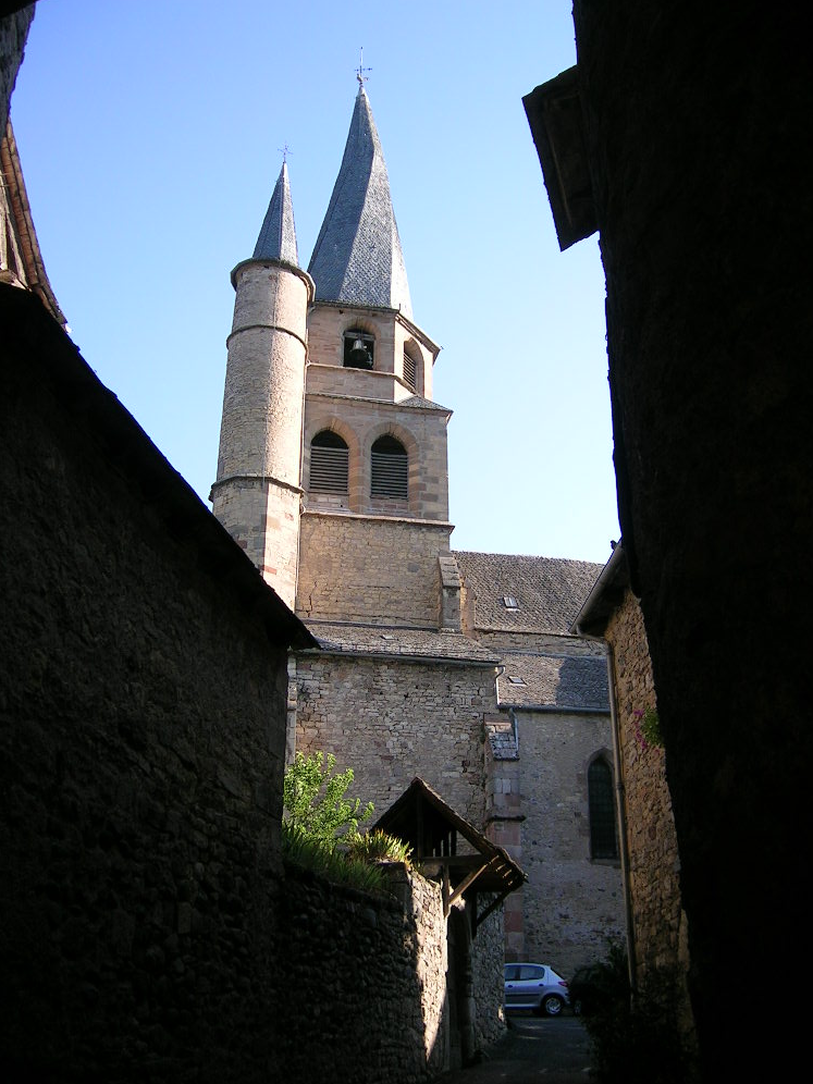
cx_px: 416
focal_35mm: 36
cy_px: 552
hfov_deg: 39.7
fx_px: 1127
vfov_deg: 51.4
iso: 50
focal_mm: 5.4
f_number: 2.8
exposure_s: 1/296
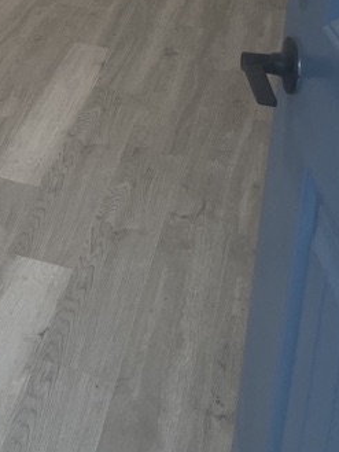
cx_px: -130
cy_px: -118
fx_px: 1057
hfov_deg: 16.9
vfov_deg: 21.9
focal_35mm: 81
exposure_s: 1/120
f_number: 1.6
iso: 100
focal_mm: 5.1
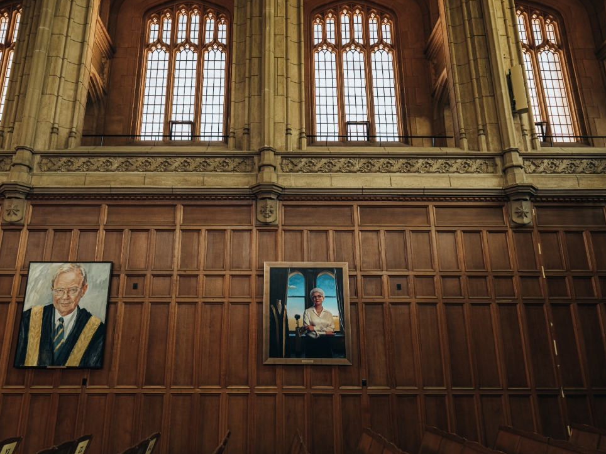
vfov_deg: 49.7
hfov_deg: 63.3
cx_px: 270
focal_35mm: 28
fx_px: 490
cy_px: 215
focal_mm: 22.8
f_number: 4
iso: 800
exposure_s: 1/18
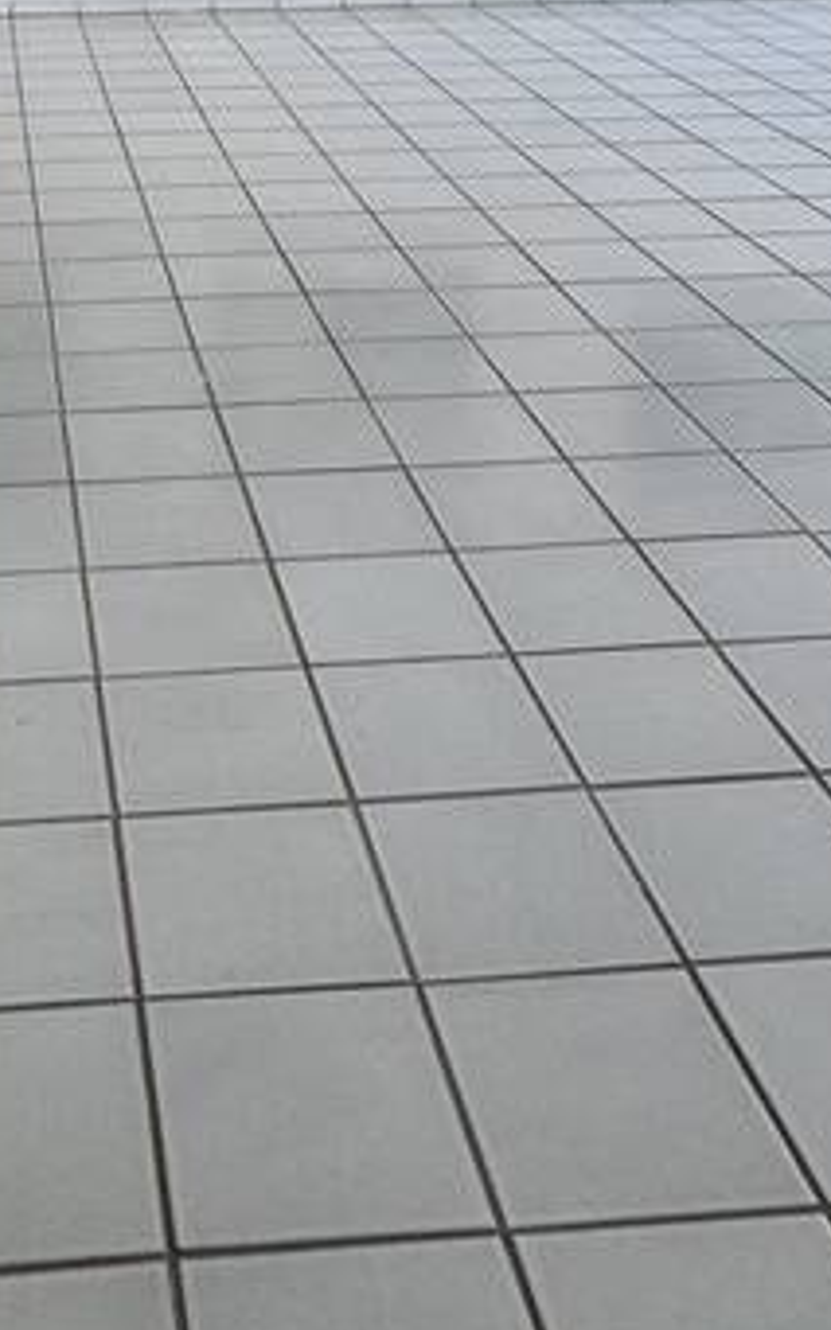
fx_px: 1704
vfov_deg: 34.4
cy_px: -257
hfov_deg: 26.6
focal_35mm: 47
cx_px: 98
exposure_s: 1/99
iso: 64
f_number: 2.2
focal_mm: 2.22
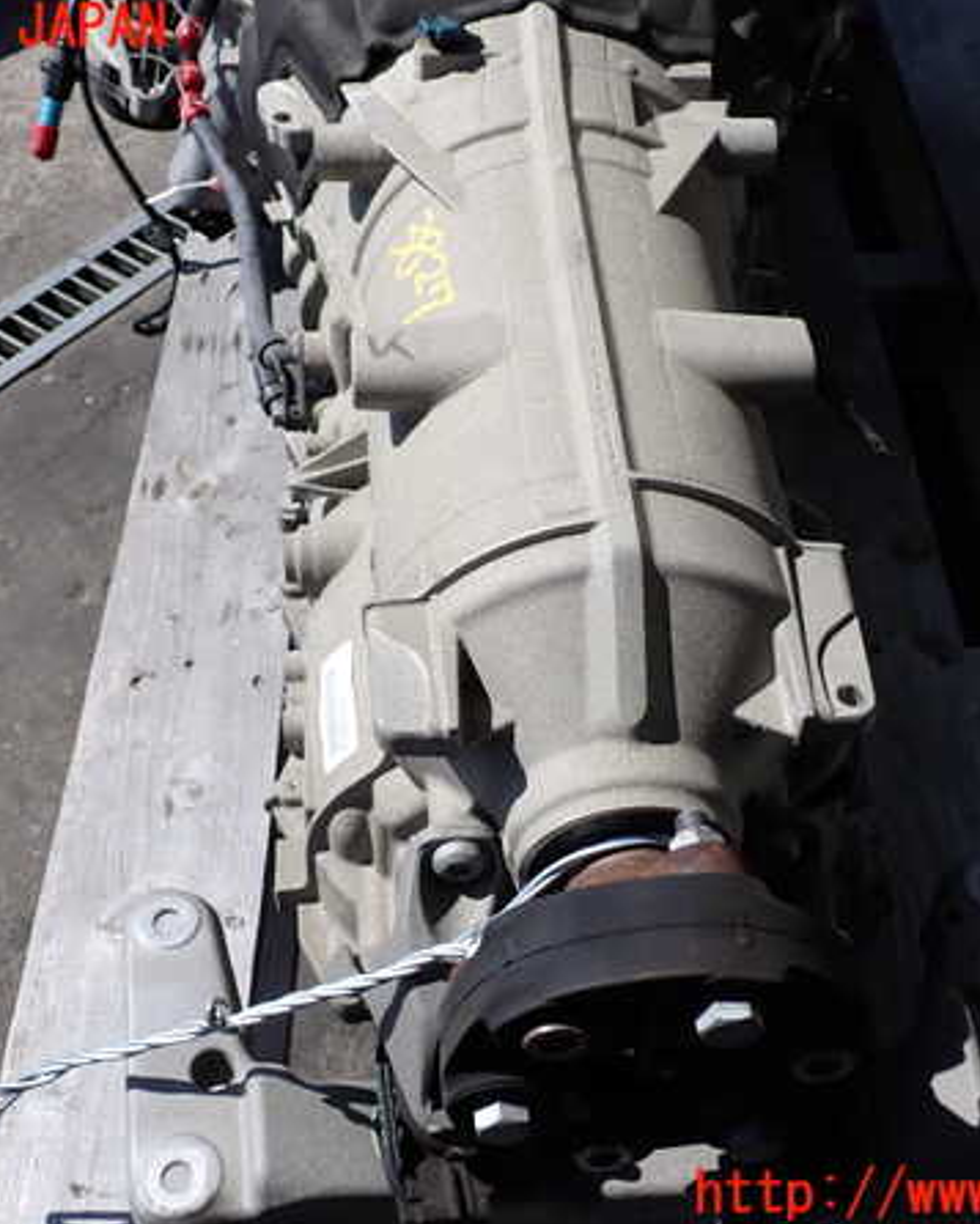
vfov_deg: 43.8
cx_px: 491
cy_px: 612
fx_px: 1522
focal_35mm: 42
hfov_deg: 35.7
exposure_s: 1/125
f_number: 9
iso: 100
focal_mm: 5.79
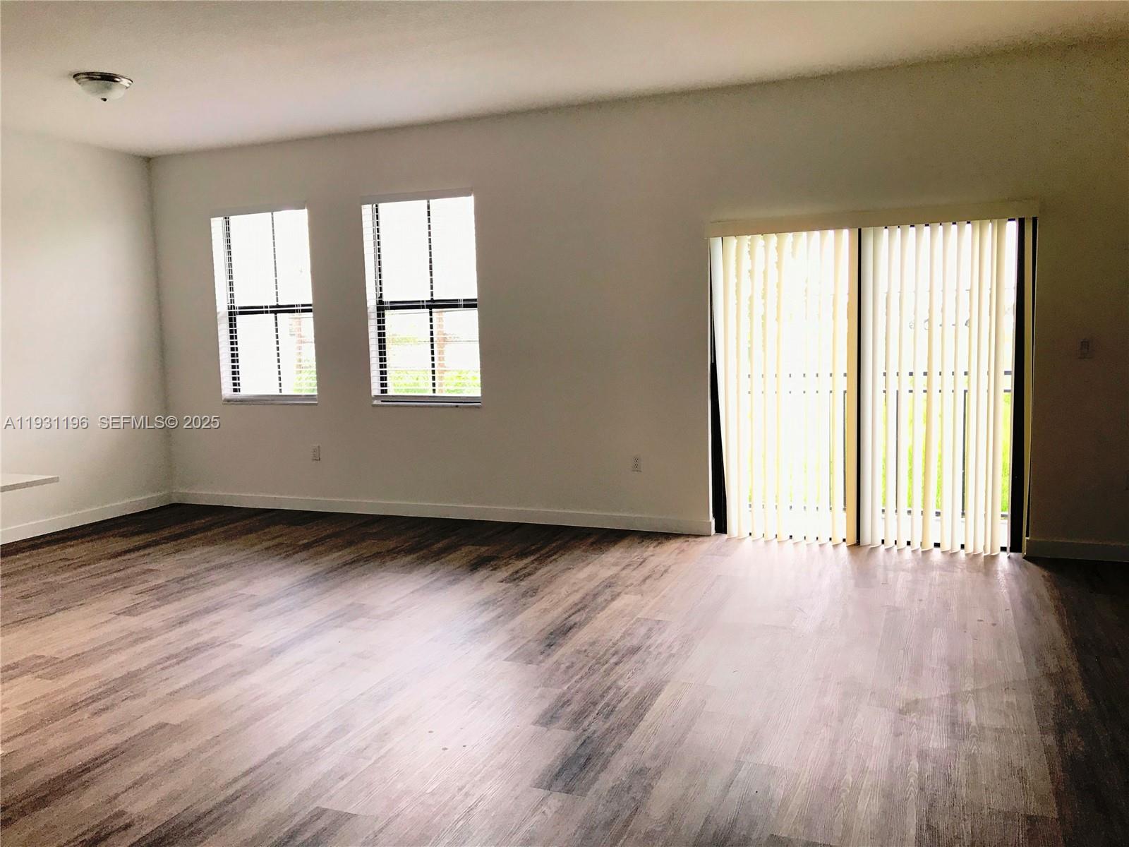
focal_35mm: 28
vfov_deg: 49.7
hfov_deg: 63.4
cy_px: 424
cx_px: 564
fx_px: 913
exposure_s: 1/40
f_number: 1.8
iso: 25
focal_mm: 3.99
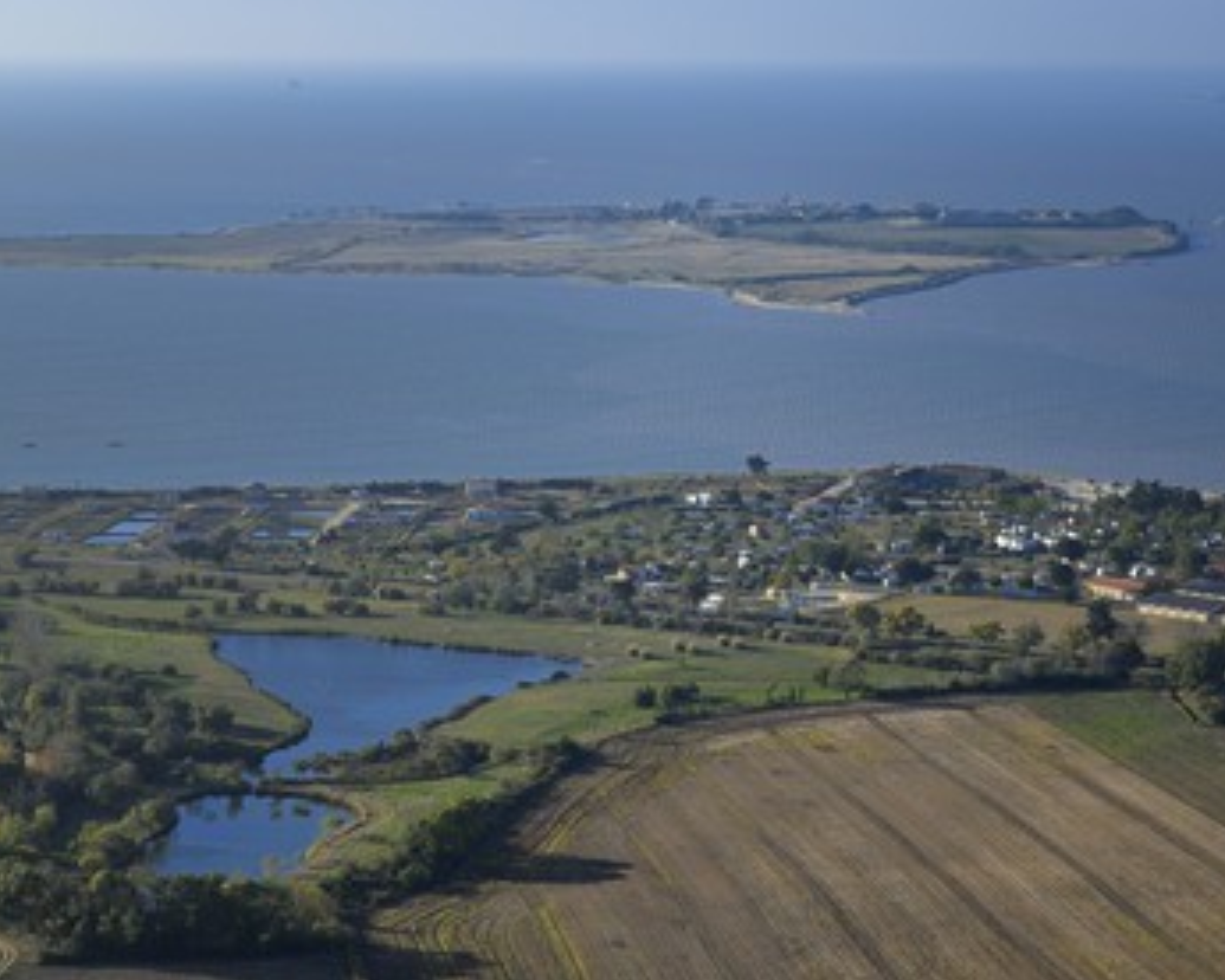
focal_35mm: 103
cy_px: 490
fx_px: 3734
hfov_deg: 18.6
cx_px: 591
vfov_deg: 15.0
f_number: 5
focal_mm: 60
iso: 100
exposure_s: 1/500
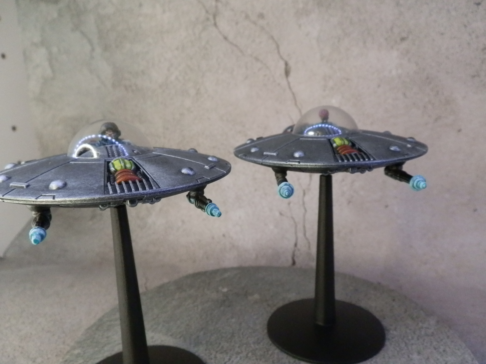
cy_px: 182
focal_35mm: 28
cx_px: 243
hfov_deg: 63.4
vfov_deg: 49.7
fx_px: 393
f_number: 3.1
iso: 400
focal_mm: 5
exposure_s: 1/160
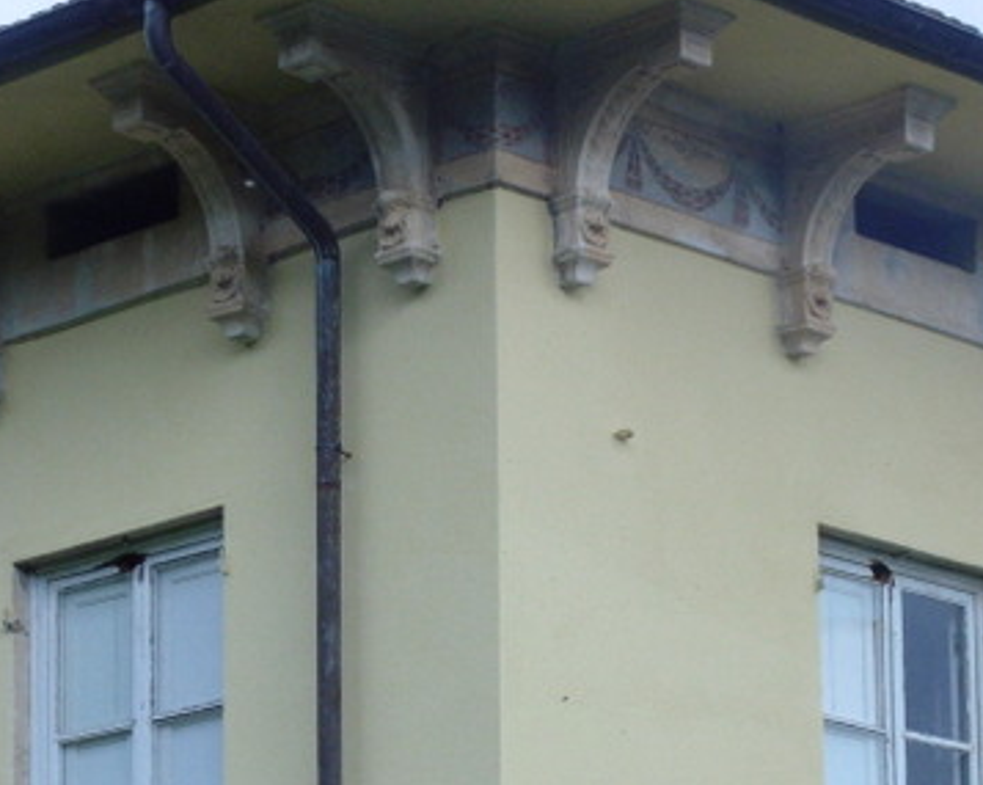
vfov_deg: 10.2
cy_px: 716
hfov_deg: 12.8
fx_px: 4389
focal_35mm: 151
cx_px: 454
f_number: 4.3
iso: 100
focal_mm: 12.6
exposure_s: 1/400
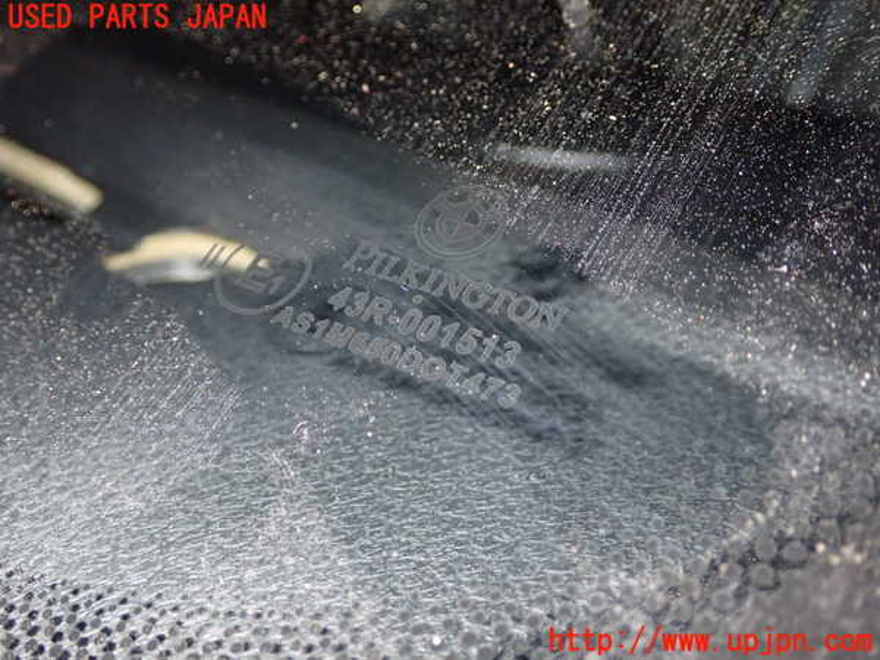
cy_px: 330
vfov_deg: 30.9
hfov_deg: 40.4
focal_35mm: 47
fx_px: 1195
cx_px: 440
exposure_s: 1/50
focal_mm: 8.4
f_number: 9
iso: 800
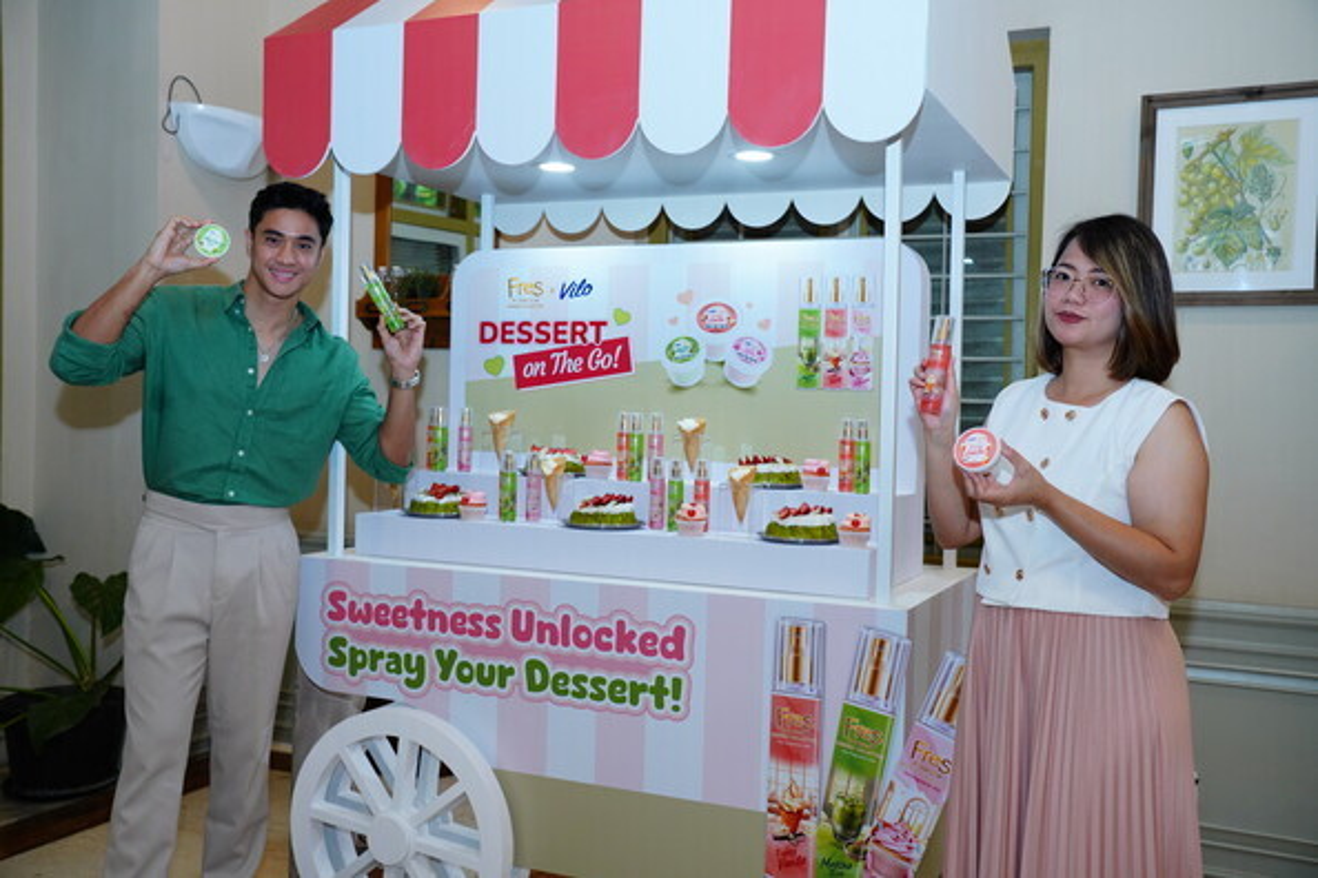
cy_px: 439
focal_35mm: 35
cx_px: 659
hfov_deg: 54.4
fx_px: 1281
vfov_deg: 37.9
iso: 1000
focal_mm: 35
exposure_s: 1/200
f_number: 4.5
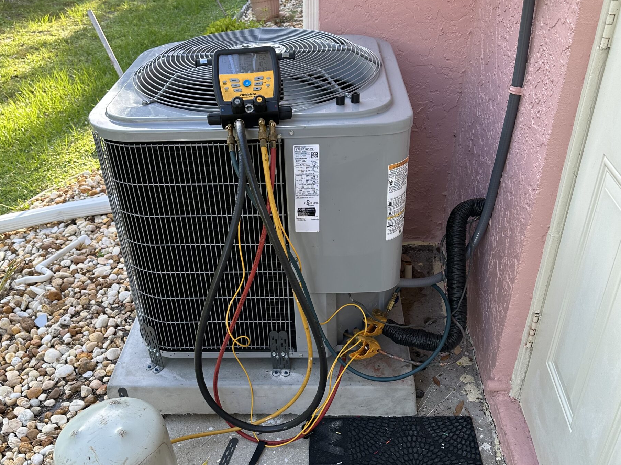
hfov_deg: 53.9
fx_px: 610
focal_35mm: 34
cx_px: 294
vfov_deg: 41.6
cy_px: 281
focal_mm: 6.86
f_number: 1.78
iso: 80
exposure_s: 1/291
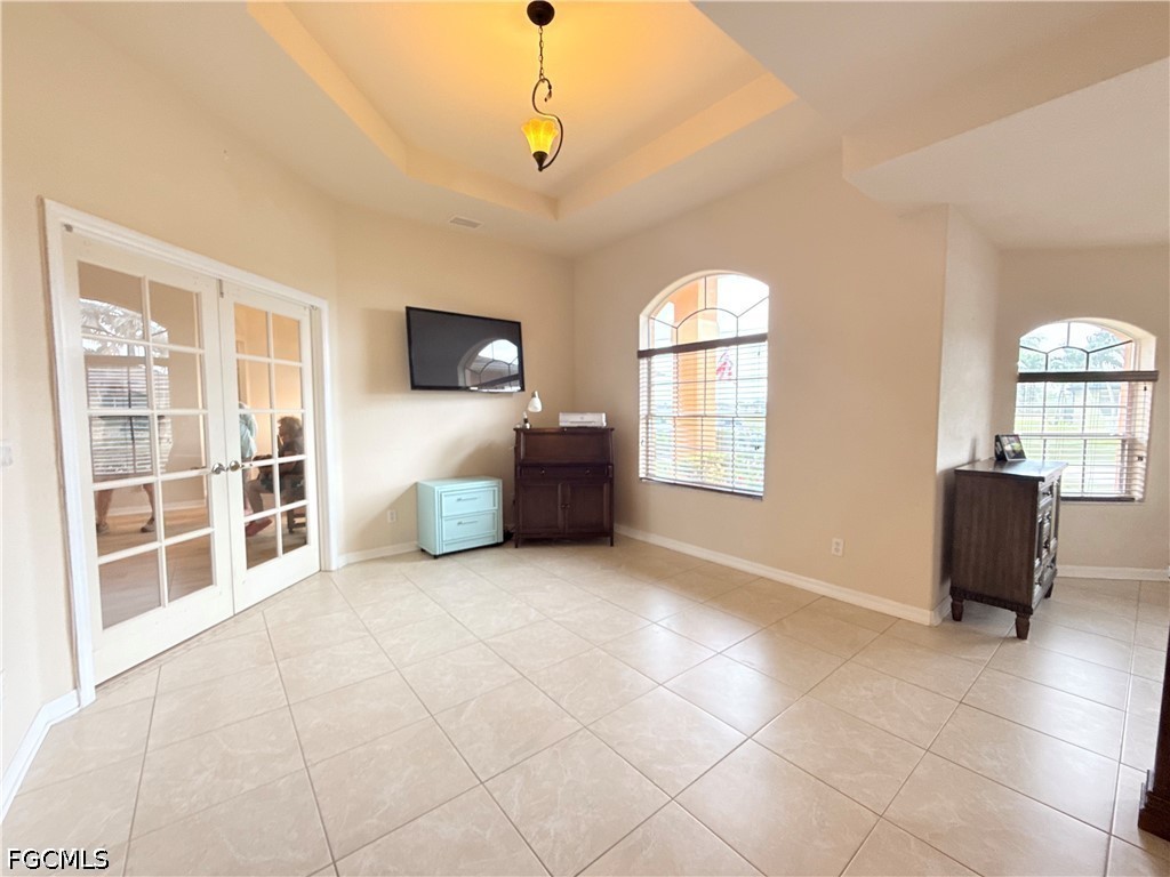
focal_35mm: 14
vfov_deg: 85.7
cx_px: 585
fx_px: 473
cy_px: 438
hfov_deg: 102.1
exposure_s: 1/120
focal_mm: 2.22
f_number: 2.2
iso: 500
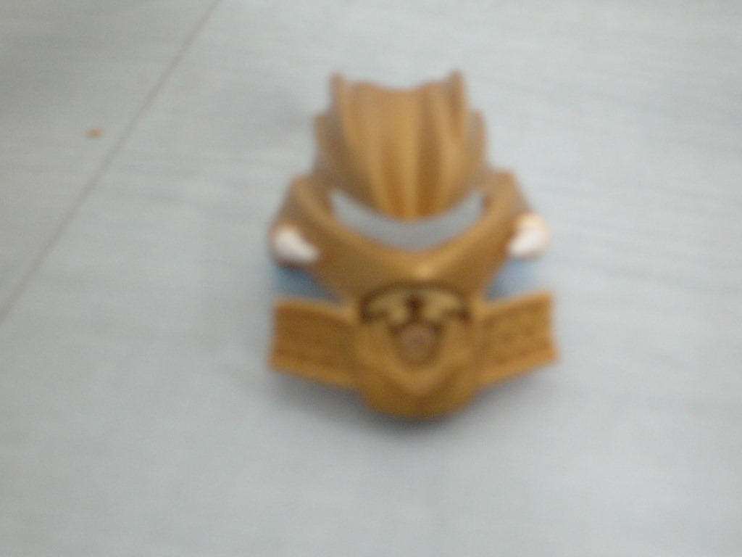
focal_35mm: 105
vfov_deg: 14.1
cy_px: 278
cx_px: 371
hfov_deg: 18.7
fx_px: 2251
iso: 200
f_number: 4.9
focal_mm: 17.4
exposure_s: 1/1.6
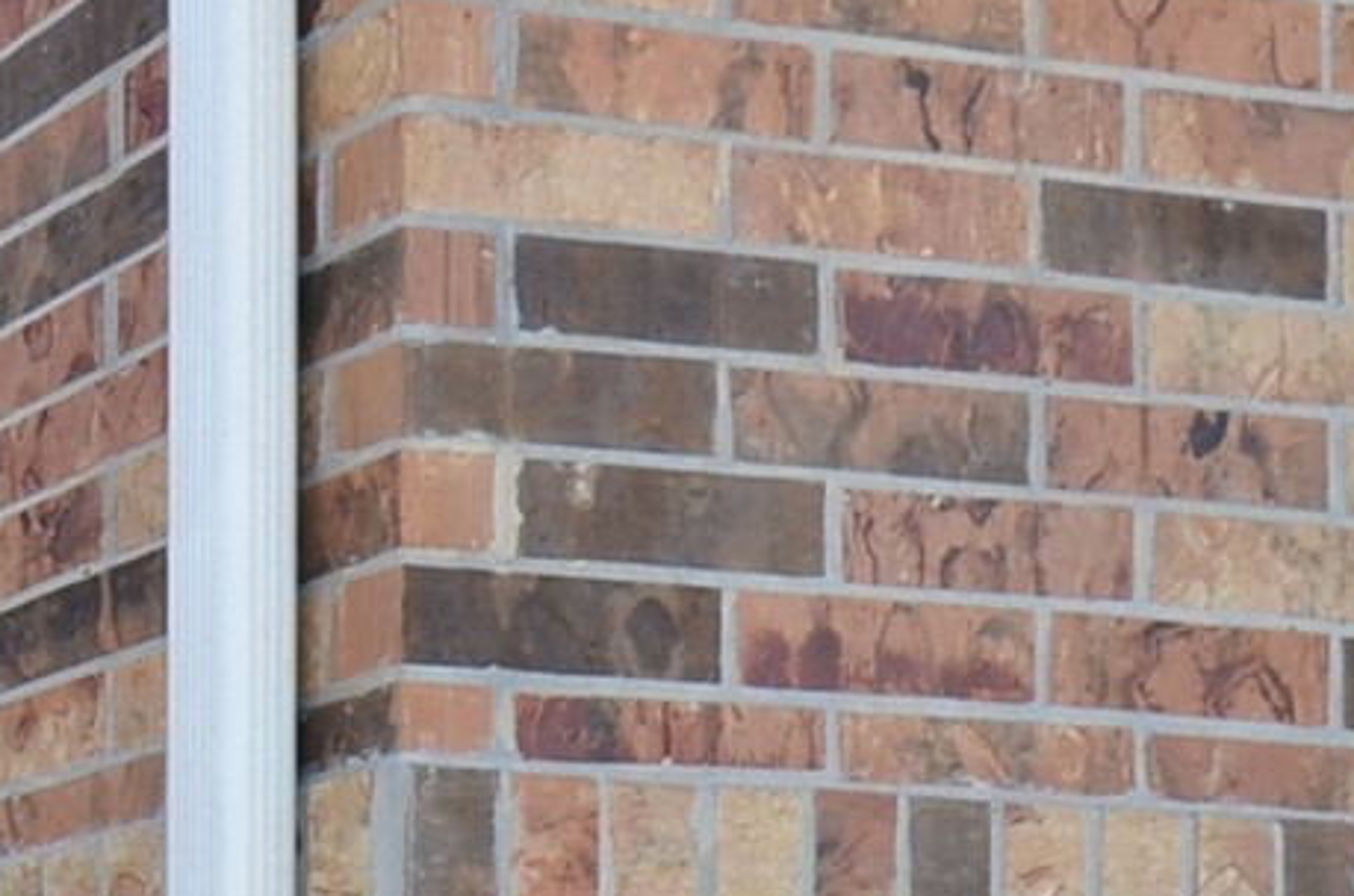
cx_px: -1246
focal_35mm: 78
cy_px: 1295
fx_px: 2942
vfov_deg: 16.0
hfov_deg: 18.5
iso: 320
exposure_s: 1/250
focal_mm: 11
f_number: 8
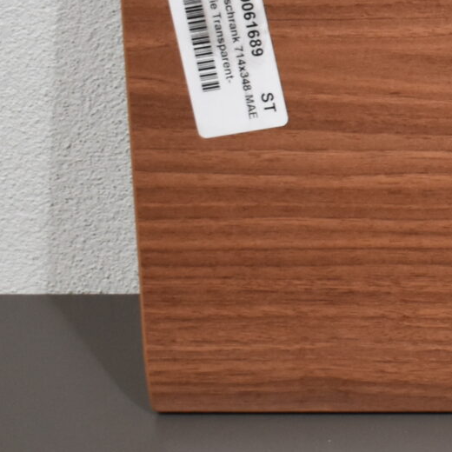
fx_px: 2690
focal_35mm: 182
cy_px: -20
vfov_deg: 9.5
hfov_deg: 8.8
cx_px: 1042
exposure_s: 1/160
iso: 800
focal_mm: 29
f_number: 4.2
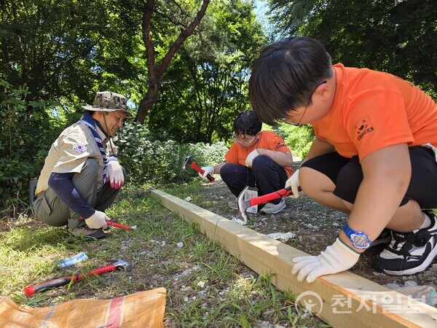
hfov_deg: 73.9
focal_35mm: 23
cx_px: 218
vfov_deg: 58.9
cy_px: 164
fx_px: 290
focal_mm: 6.3
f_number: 1.7
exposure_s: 1/359
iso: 50
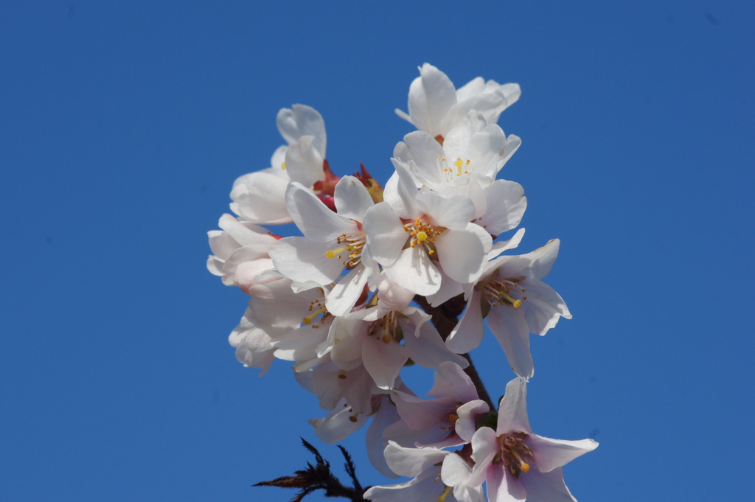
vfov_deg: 8.7
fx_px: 3300
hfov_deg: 13.1
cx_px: 378
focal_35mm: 158
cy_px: 251
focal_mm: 105
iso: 200
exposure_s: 1/250
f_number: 13
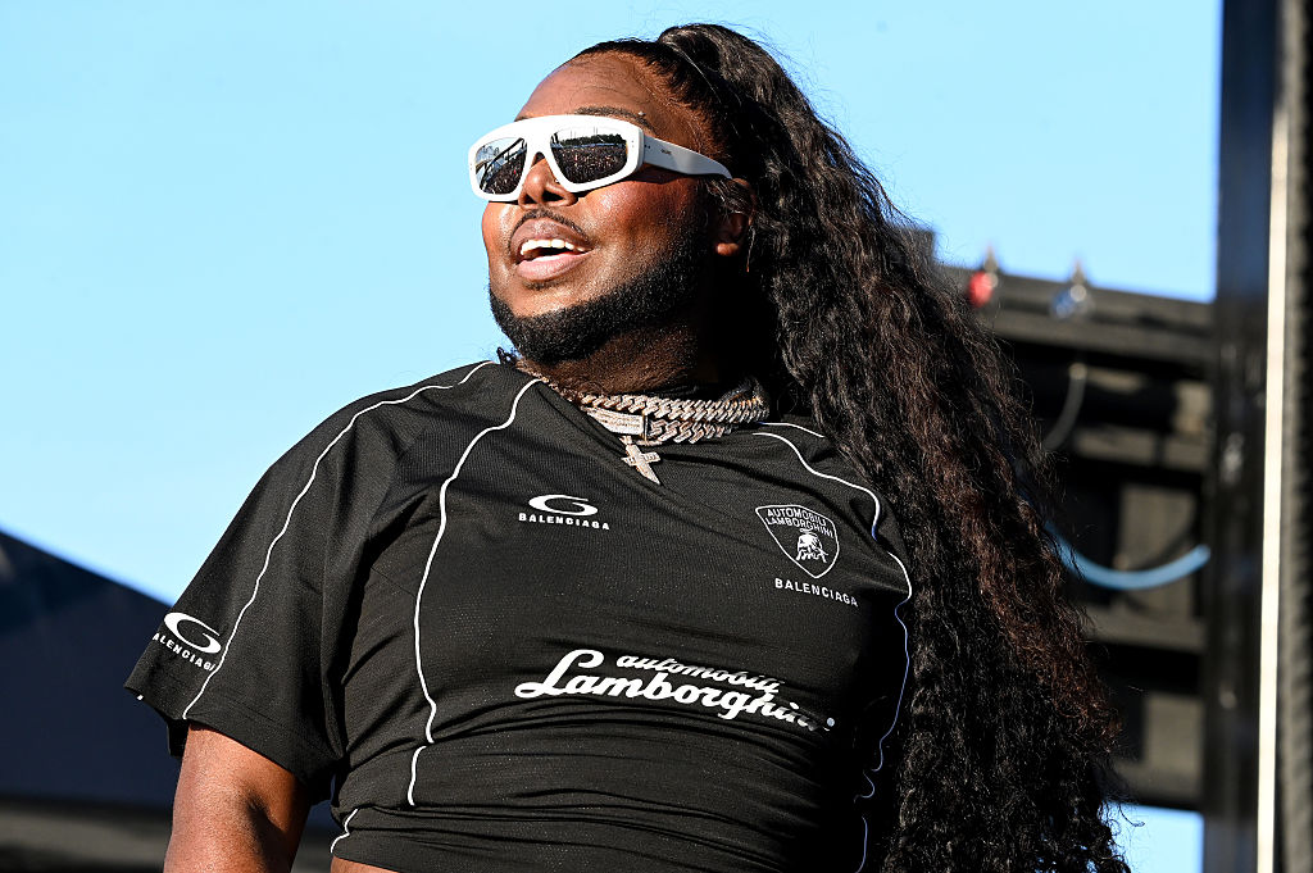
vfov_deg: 7.6
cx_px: 656
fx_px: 6560
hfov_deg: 11.4
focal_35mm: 180
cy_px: 436
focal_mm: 180
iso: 1600
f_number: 8
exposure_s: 1/1000
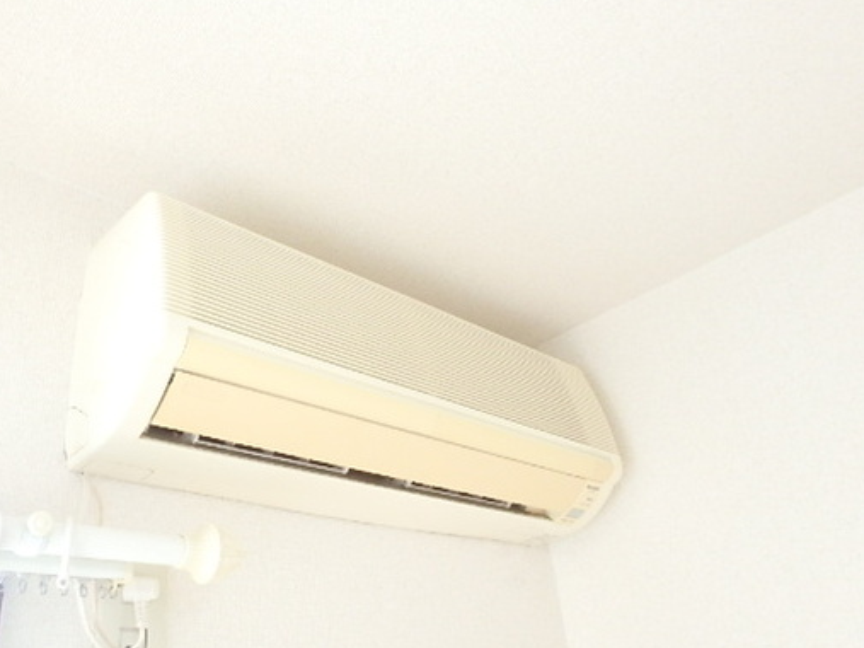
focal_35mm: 29
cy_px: 367
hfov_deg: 61.1
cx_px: 339
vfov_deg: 48.1
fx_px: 724
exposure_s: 1/30
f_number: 3.5
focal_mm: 3.7
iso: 800
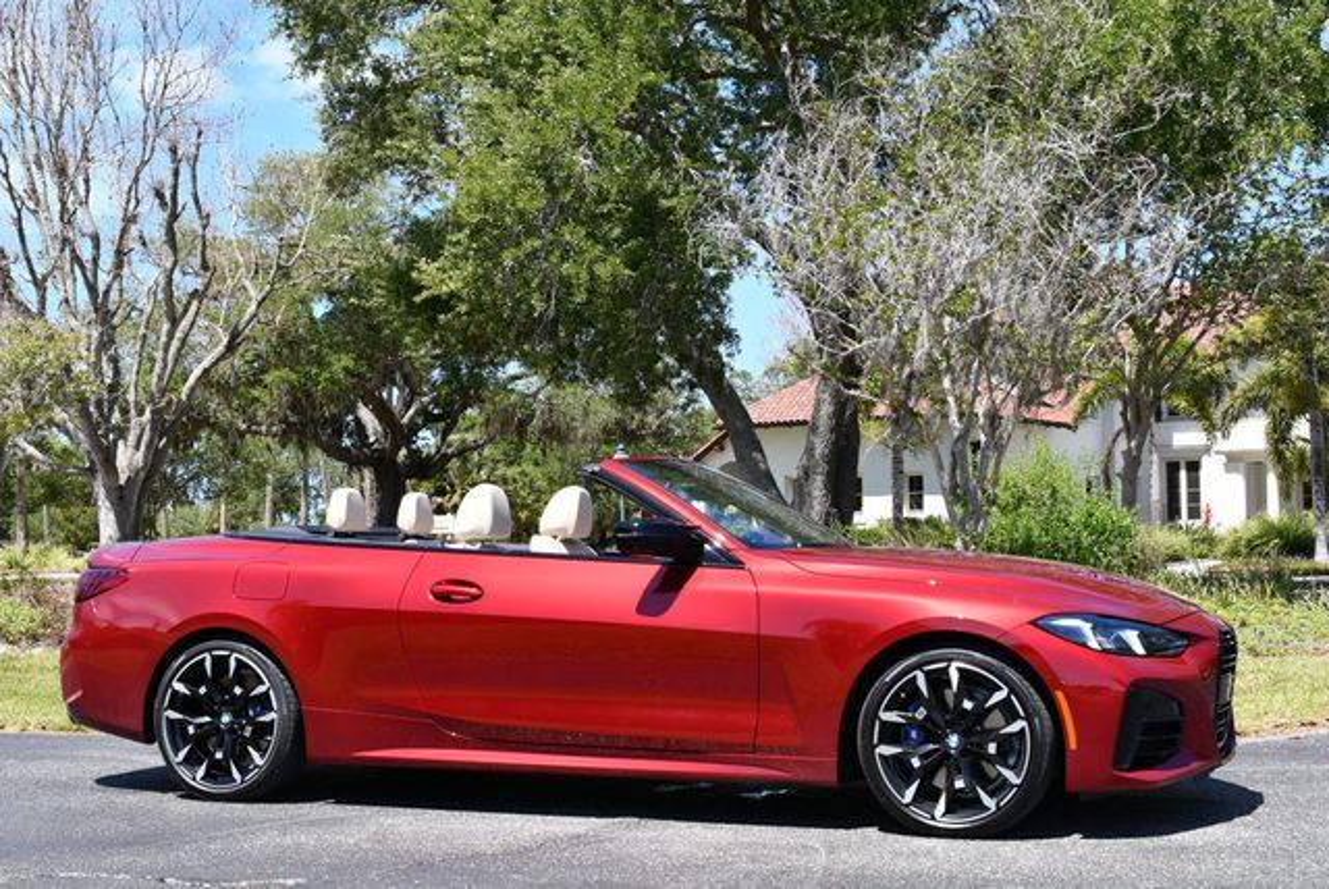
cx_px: 664
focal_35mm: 48
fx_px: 1774
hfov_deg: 41.1
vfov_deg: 28.1
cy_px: 444
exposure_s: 1/250
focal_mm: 24
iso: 180
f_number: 8
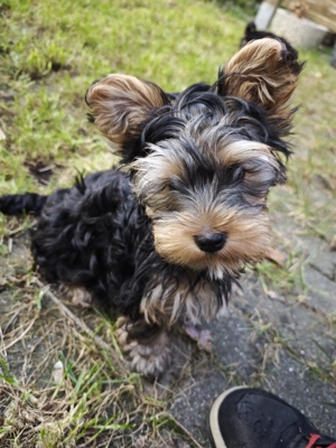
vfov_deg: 73.9
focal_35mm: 23
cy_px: 224
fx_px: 298
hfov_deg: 58.9
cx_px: 168
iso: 320
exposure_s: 1/112
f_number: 1.62
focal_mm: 6.55
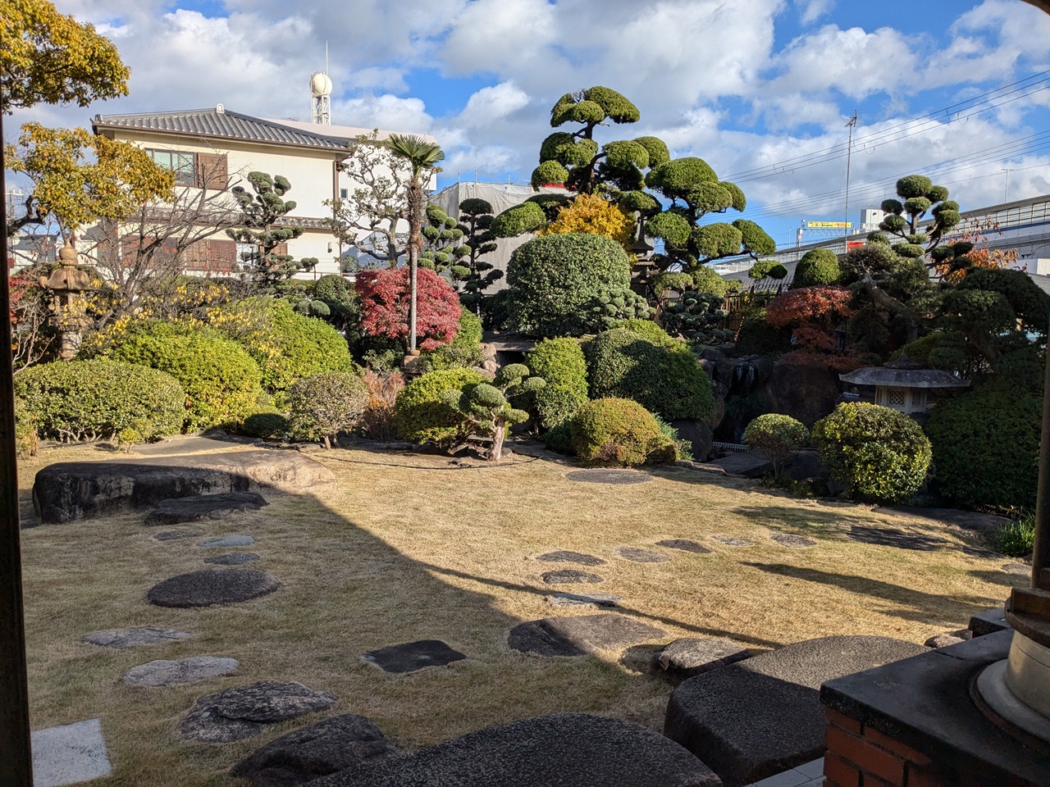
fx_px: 819
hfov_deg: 65.3
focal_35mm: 27
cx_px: 525
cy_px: 394
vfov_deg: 51.4
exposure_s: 1/3344
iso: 46
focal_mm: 4.38
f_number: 1.73
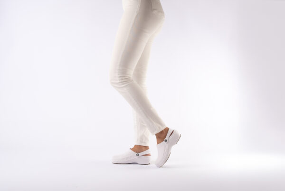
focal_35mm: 55
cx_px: 142
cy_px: 96
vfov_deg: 24.8
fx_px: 433
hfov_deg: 36.4
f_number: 8
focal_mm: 54.7
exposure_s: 1/200
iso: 800
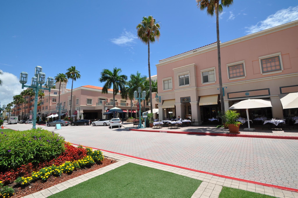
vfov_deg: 77.2
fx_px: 124
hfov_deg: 100.5
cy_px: 99
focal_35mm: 15
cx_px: 149
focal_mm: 10
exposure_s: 1/400
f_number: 10
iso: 200
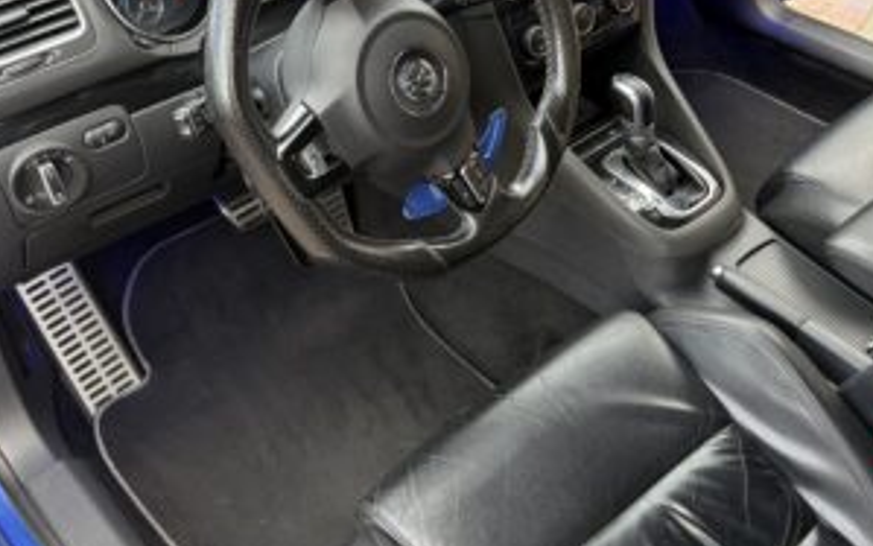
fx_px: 809
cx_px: 564
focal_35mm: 34
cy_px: 210
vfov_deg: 37.1
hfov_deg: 55.8
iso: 100
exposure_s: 1/243
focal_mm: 6.76
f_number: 1.78
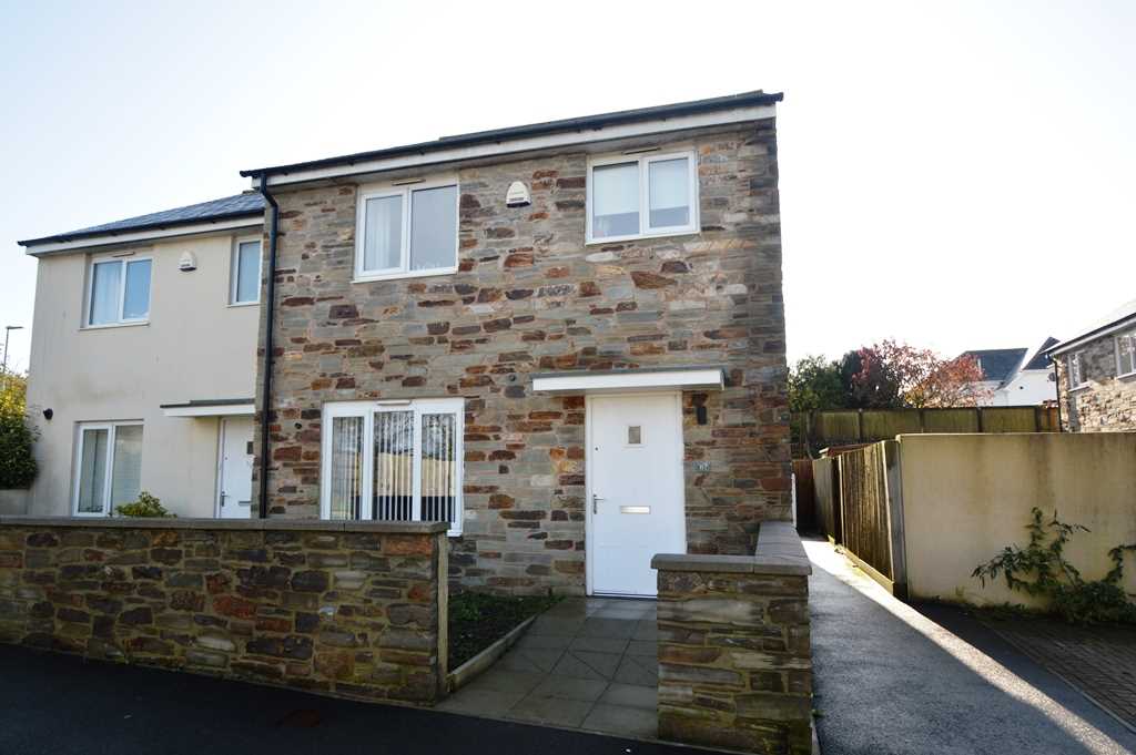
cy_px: 378
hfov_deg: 81.2
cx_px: 568
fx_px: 662
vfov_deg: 59.4
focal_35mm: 21
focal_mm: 14
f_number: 5.6
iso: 100
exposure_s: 1/125
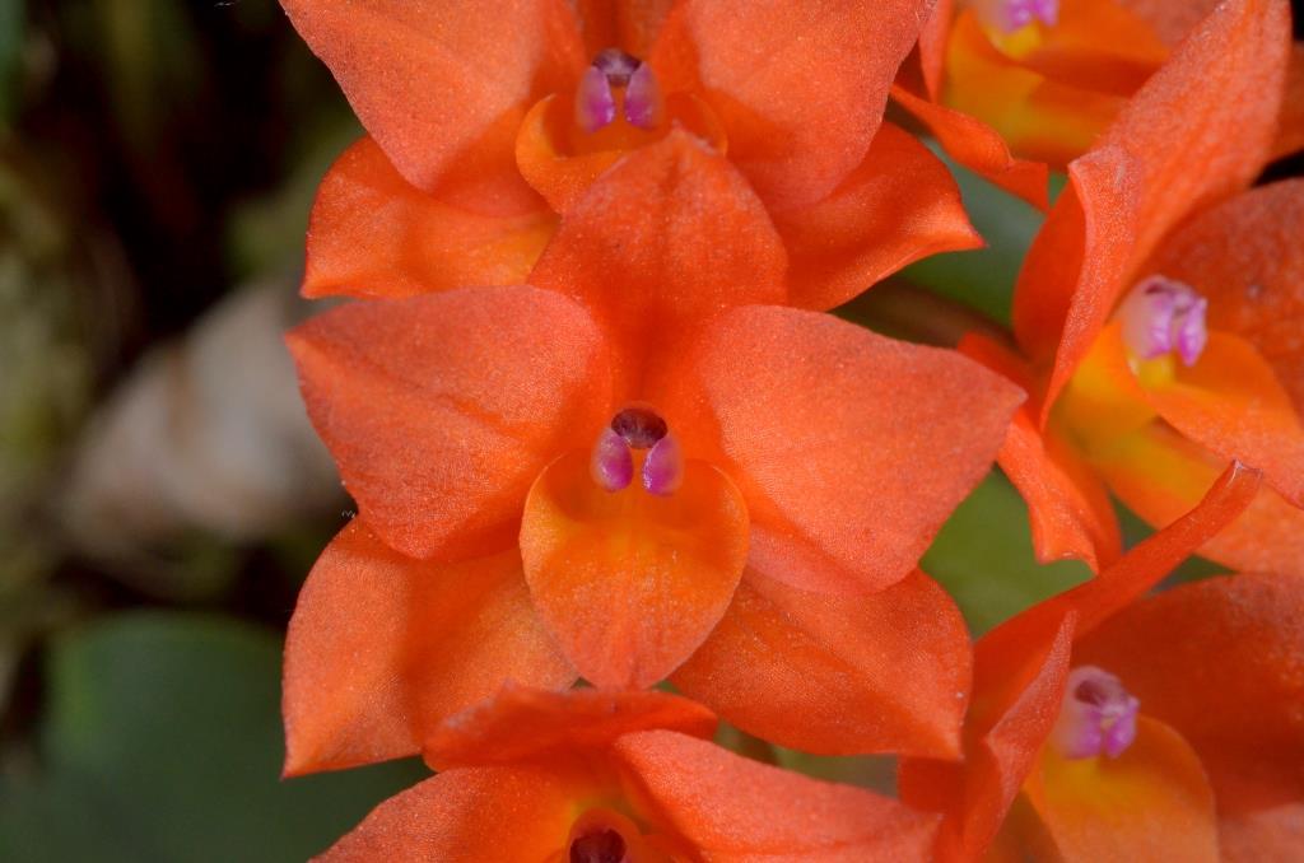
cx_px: 652
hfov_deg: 22.7
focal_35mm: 90
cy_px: 432
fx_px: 3253
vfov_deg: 15.1
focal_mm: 60
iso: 1600
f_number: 18
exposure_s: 1/60
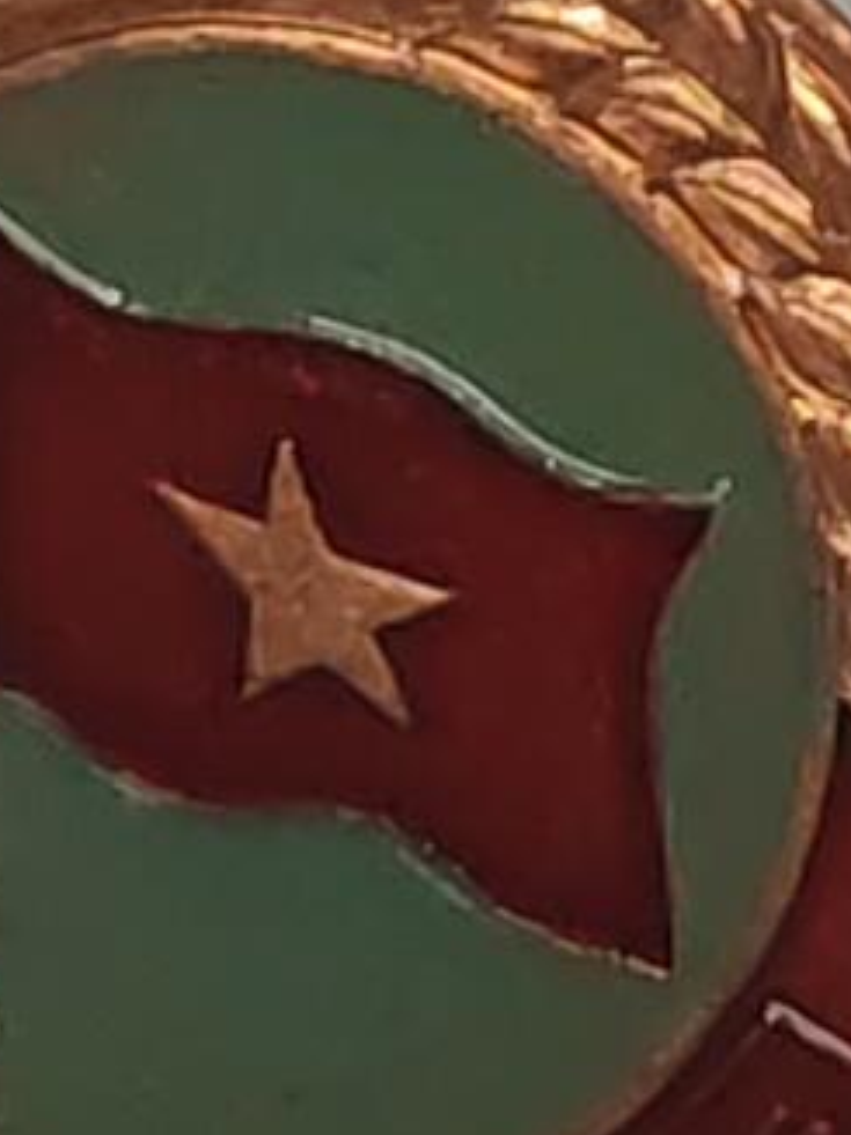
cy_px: -1364
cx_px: 236
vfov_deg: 5.2
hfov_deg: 4.0
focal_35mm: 374
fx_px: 12267
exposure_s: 1/50
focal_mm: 5.52
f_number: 1.95
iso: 640
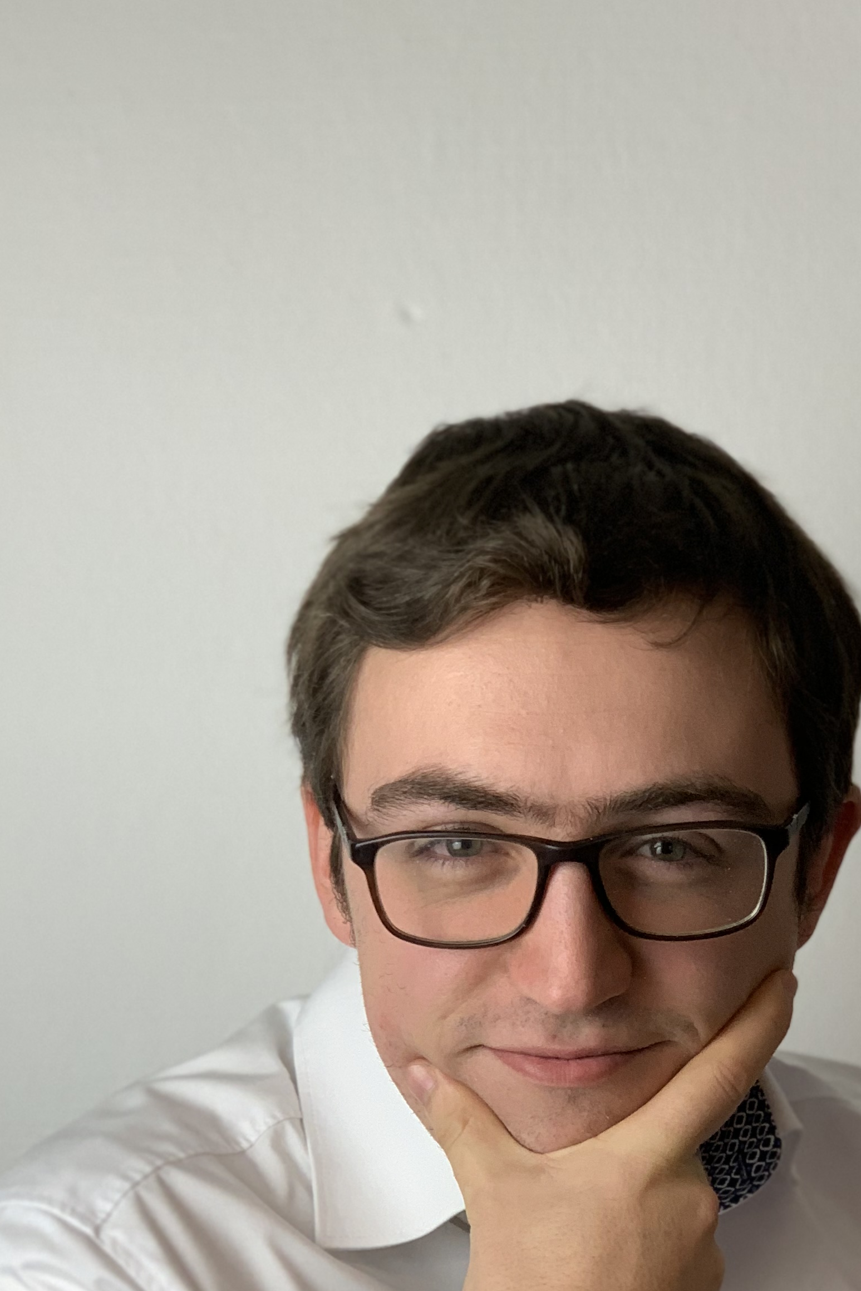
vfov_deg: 21.3
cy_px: 1102
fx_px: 3371
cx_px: 606
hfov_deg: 14.5
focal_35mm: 94
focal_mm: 6
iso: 100
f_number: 2.4
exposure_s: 1/100
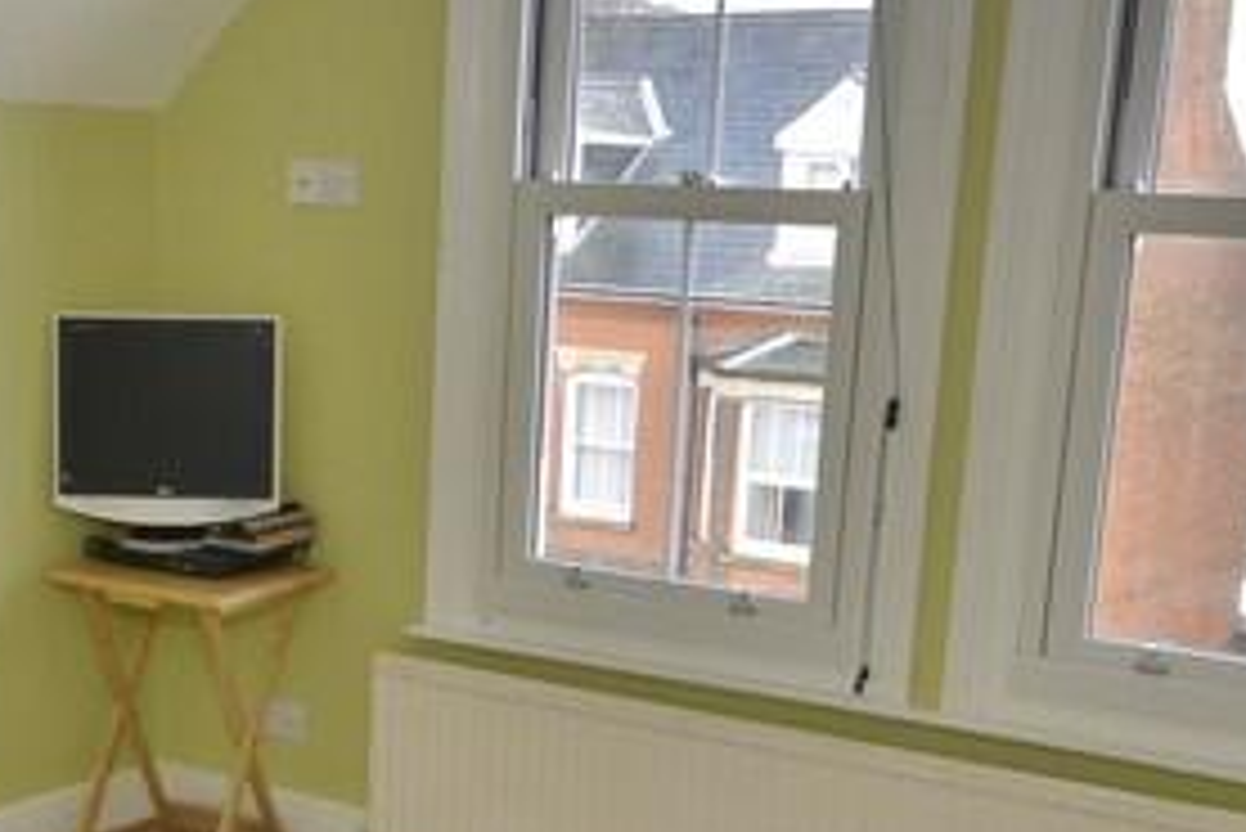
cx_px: 292
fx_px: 2107
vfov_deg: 22.0
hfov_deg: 32.3
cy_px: 688
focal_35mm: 61
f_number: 5.6
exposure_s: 1/60
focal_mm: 11
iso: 450
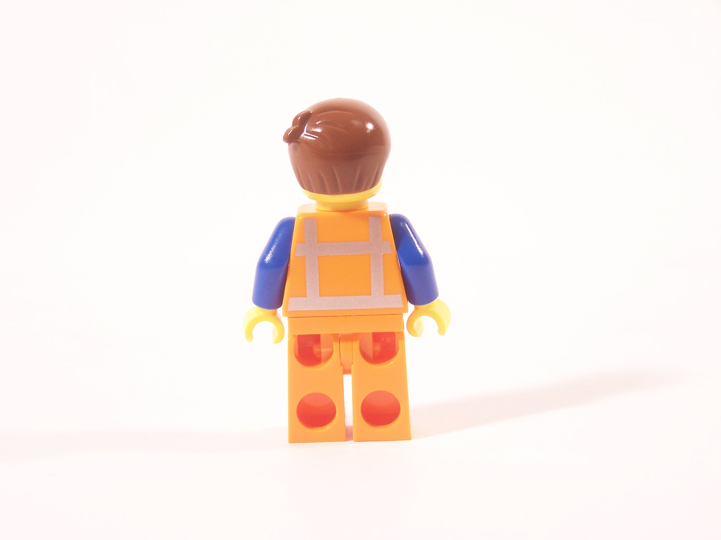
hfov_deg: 18.7
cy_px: 270
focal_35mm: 105
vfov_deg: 14.1
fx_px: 2187
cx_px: 360
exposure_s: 1/10
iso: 100
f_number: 3.2
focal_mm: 17.5
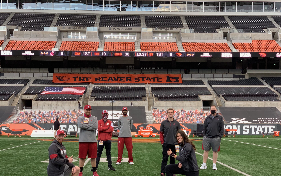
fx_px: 429
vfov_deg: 23.1
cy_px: 107
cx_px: 142
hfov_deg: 36.3
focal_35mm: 56
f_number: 2.4
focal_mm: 6
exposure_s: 1/122
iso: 40
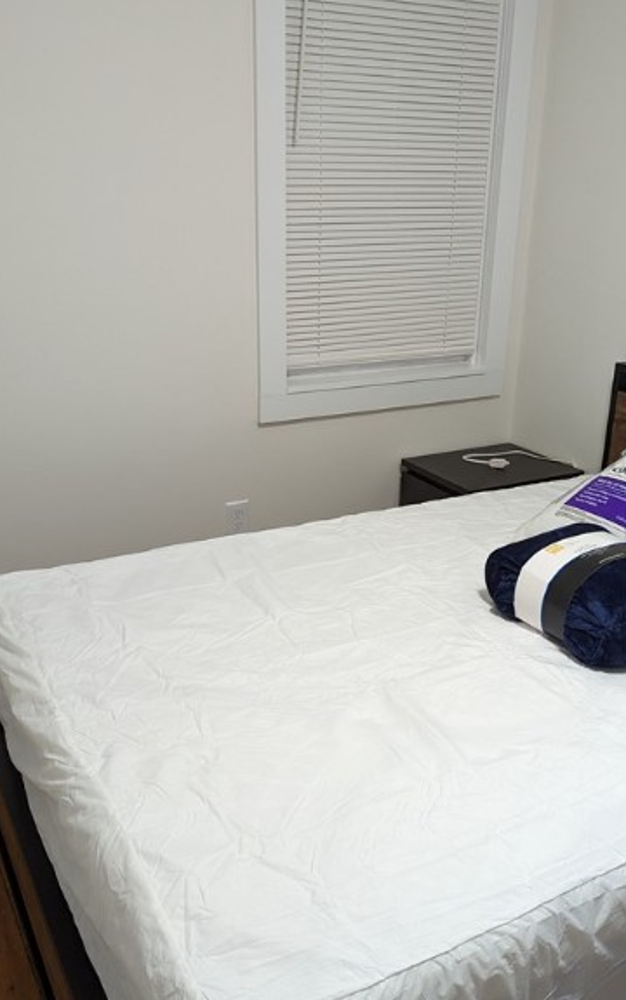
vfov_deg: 56.7
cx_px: 379
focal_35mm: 34
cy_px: 517
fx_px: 927
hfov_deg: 37.2
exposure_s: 1/46.5
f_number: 1.85
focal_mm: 6.81
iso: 196
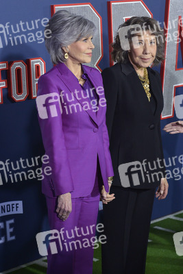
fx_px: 533
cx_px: 92
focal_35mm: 70
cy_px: 137
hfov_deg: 19.5
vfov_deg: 28.8
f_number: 6.3
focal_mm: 70
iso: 2000
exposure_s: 1/320
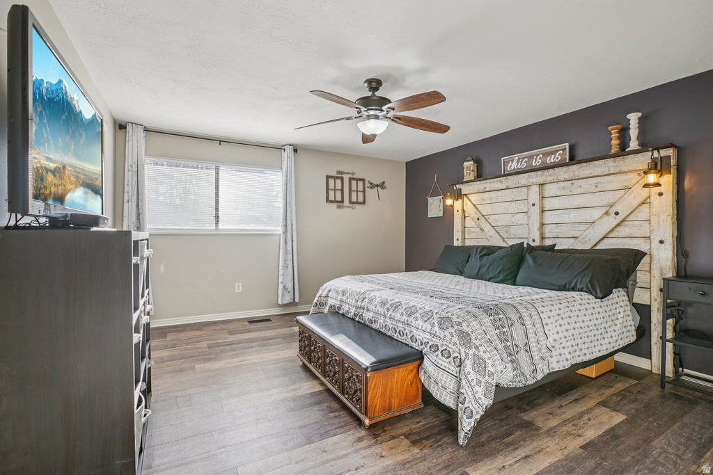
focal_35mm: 16
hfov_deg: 96.7
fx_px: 317
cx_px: 356
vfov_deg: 73.8
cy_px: 238
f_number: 8
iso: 400
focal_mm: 16
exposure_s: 1/40
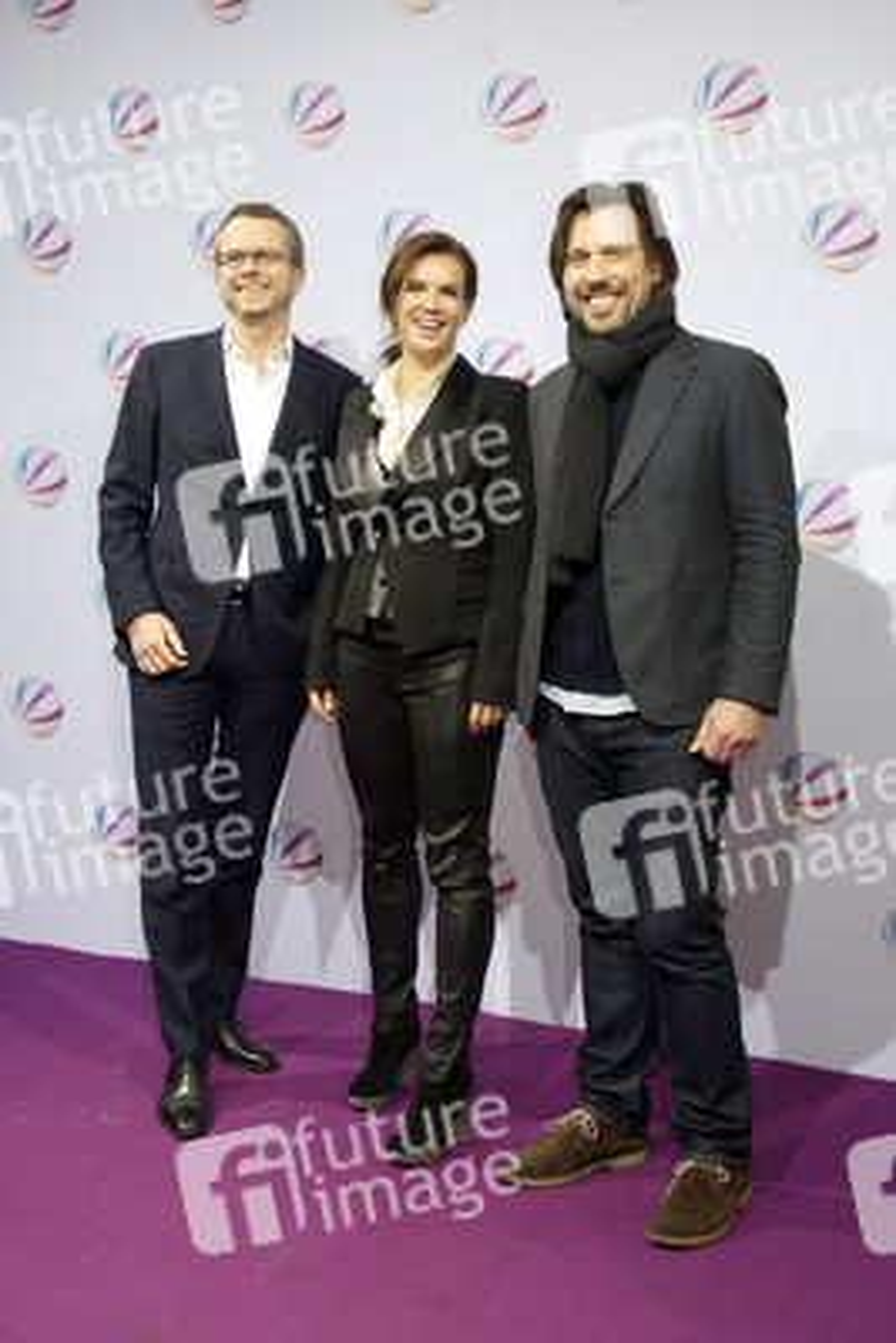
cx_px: 448
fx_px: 1567
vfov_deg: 46.4
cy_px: 672
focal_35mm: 42
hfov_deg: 31.9
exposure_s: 1/160
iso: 640
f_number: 5.6
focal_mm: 42
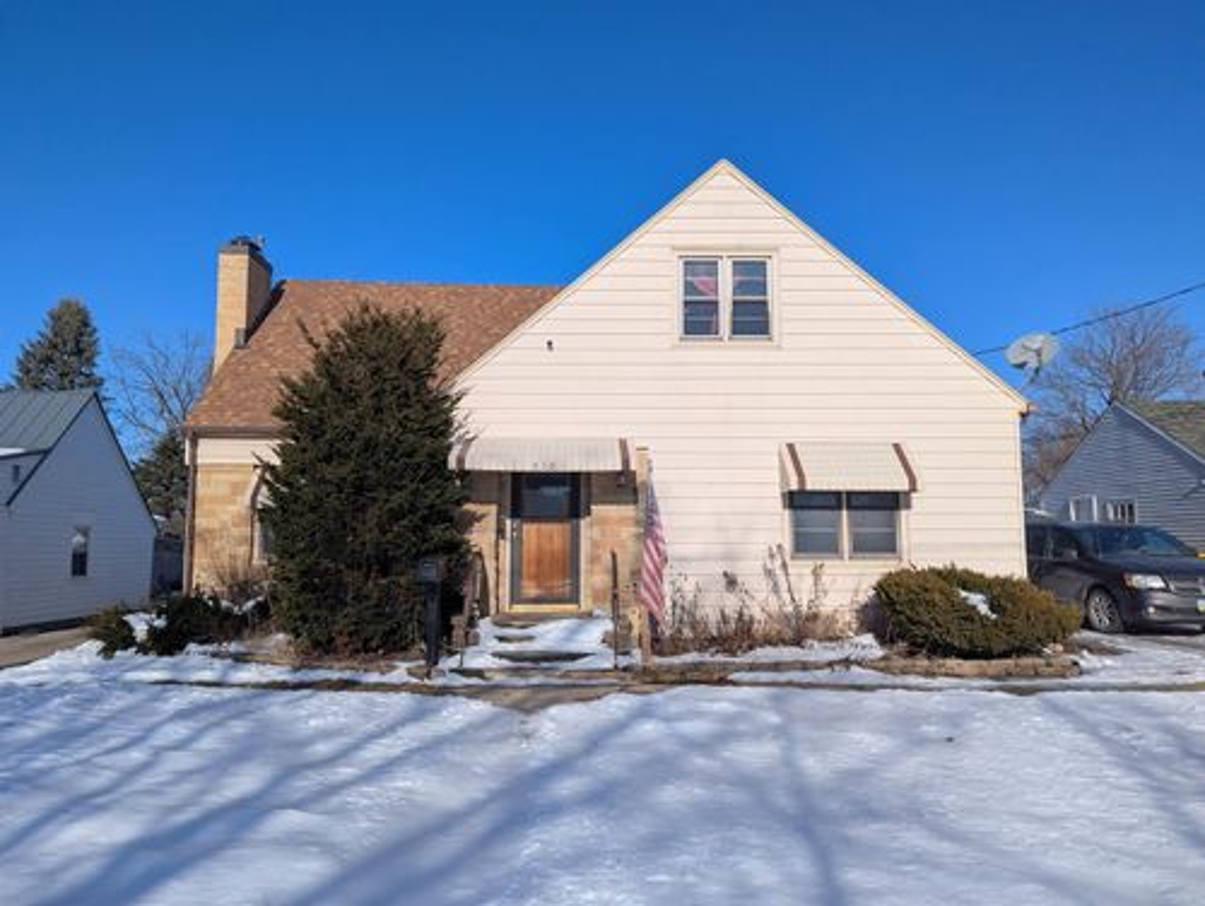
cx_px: 602
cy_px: 453
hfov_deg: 71.5
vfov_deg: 56.9
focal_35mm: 24
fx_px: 836
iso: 54
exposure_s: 1/3906
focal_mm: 6.81
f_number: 1.85
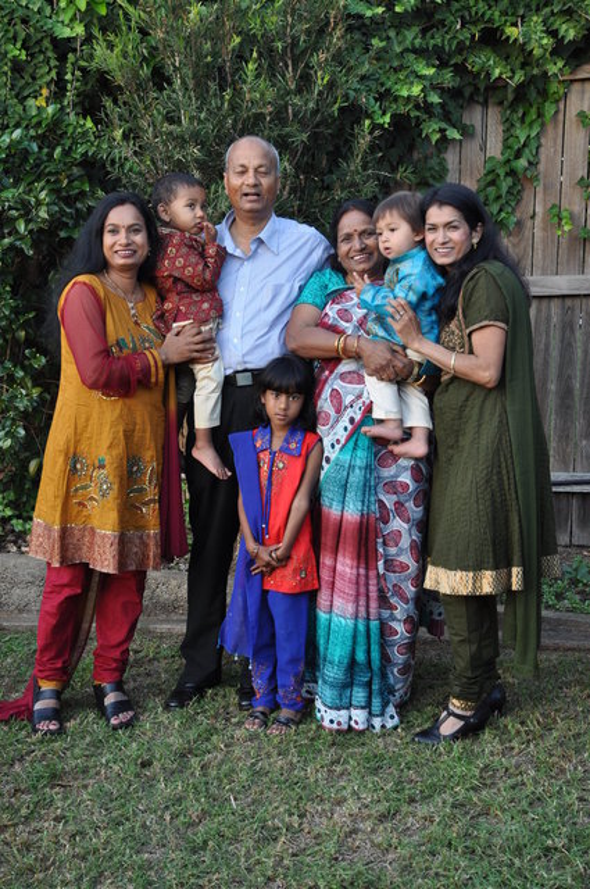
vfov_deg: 35.1
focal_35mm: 57
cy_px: 444
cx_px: 295
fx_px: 1405
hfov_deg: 23.7
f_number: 5
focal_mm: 38
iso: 400
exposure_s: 1/100
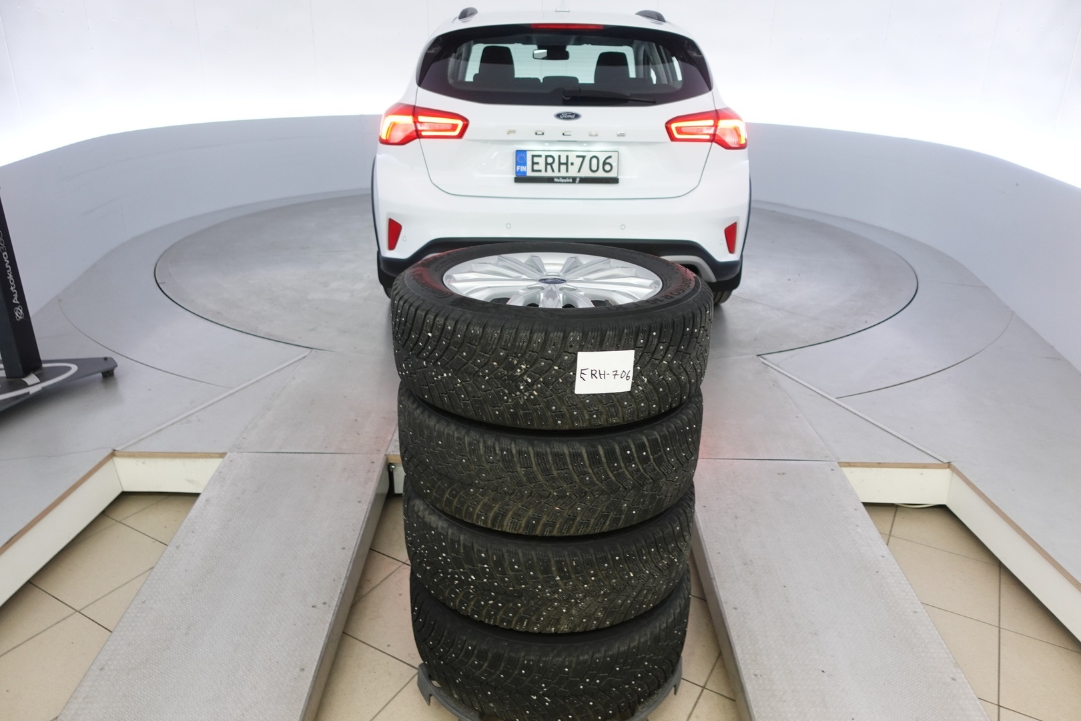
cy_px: 360
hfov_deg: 73.7
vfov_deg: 53.1
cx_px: 540
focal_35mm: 24
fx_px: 721
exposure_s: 1/50
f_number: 2
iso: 250
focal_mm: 9.4
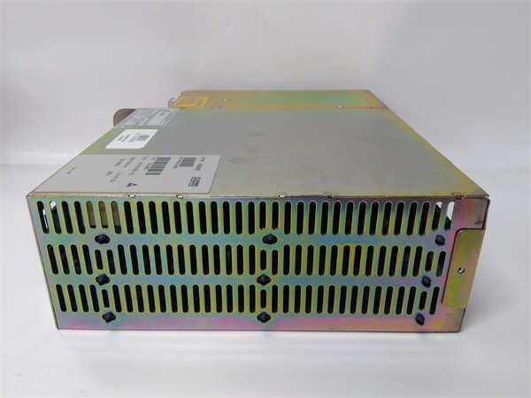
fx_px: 414
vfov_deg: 51.4
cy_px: 199
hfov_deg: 65.3
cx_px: 266
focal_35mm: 27
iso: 211
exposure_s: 1/33
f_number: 2
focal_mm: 3.79
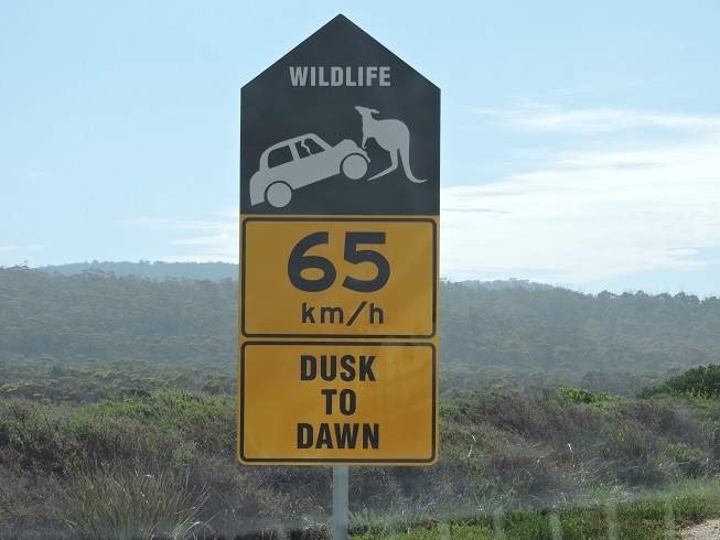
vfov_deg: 12.9
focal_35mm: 115
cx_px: 360
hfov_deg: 17.1
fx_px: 2392
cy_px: 270
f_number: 5
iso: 100
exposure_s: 1/640
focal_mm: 20.6
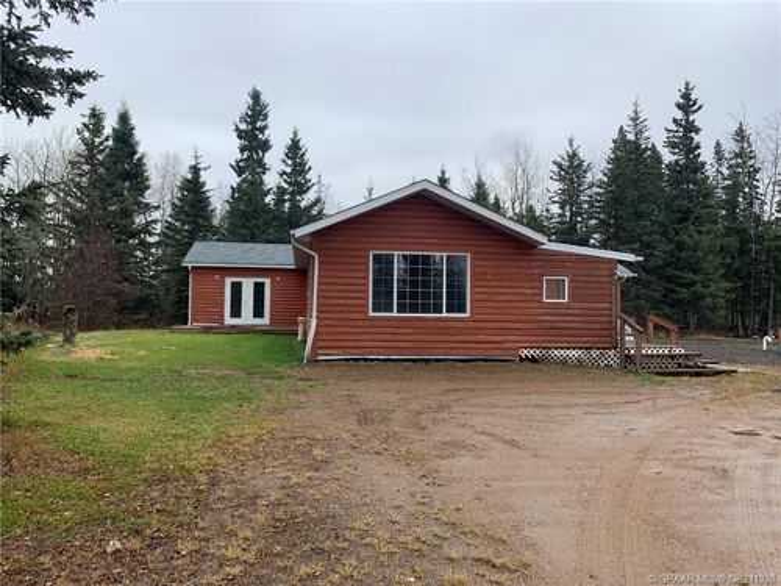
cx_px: 390
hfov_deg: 67.3
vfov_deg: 53.1
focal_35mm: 26
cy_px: 293
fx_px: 587
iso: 25
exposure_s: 1/647
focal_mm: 4.25
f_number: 1.8
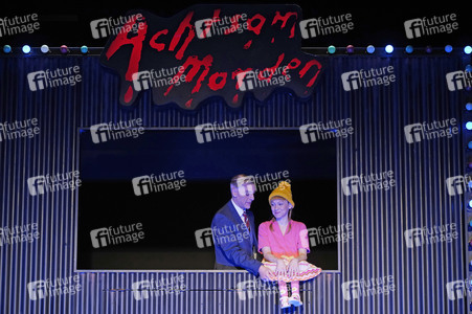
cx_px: 236
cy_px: 157
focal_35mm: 92
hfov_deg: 22.2
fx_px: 1205
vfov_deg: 14.8
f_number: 5
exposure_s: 1/125
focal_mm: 92
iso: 2000
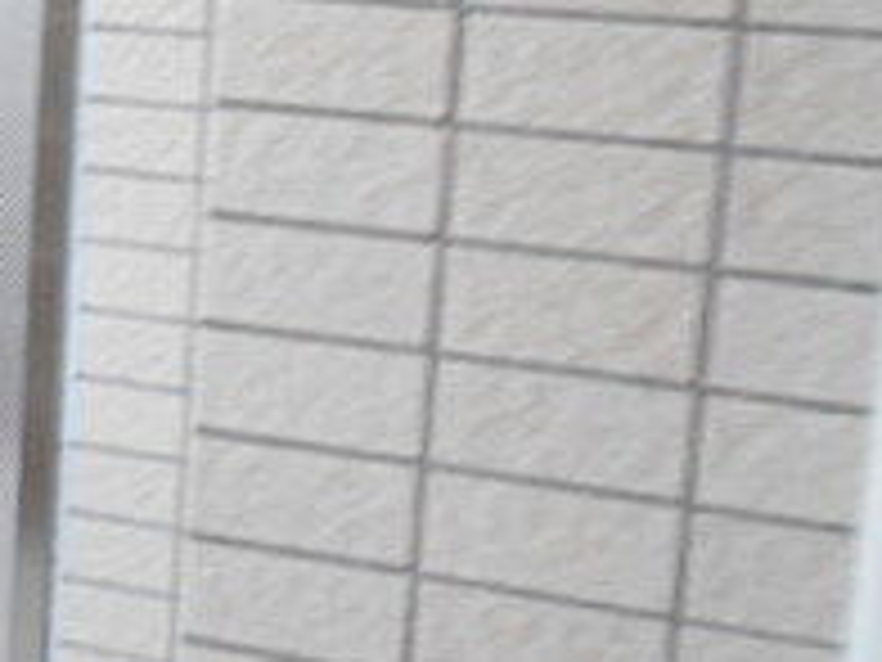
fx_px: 2166
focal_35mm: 85
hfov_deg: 19.2
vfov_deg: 17.1
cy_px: 36
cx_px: -549
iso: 400
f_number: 3.2
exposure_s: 1/10
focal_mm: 4.6
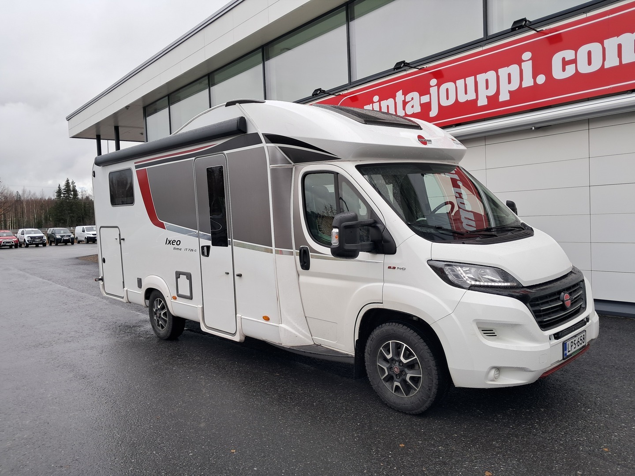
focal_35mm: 27
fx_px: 495
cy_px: 238
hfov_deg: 65.3
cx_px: 318
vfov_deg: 51.4
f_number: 1.8
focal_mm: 4
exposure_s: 1/50
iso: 50
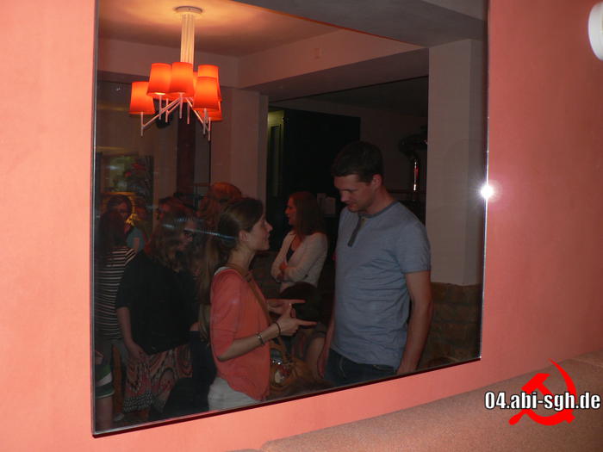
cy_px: 226
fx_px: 627
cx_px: 302
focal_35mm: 36
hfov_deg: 51.4
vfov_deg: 39.7
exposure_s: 1/60
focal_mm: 6
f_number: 2.8
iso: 80
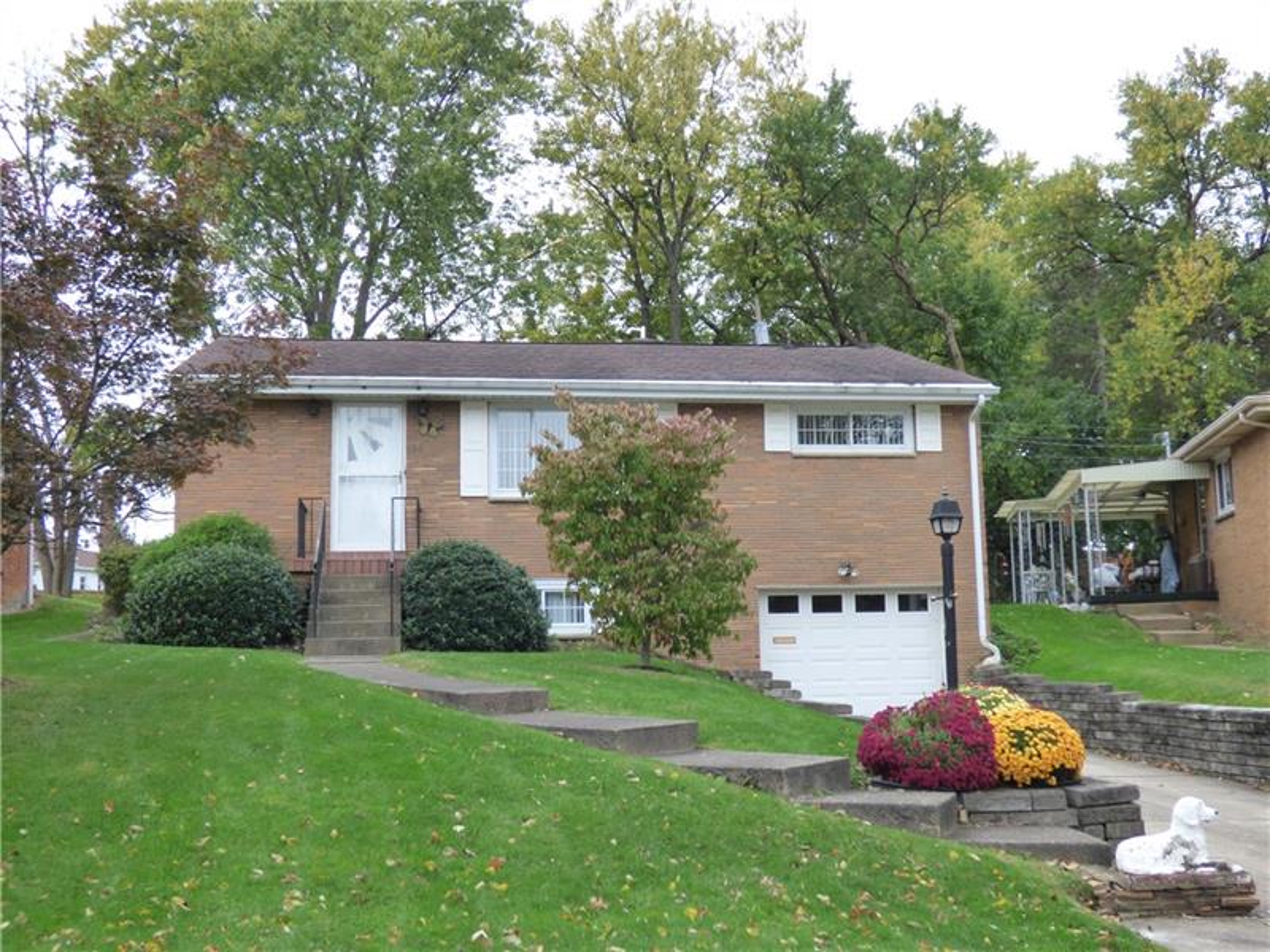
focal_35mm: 39
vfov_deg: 36.8
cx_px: 635
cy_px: 476
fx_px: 1431
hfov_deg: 47.9
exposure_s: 1/200
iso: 320
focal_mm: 7.07
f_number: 3.6
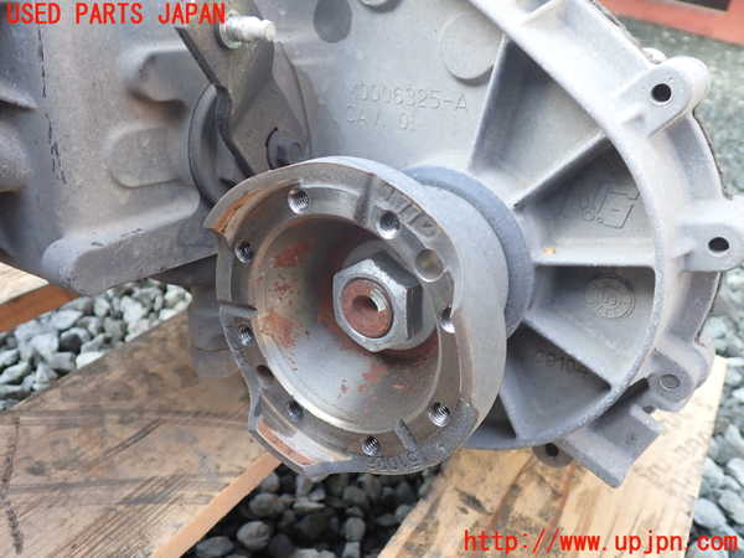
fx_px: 645
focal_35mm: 30
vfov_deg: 46.8
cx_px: 372
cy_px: 279
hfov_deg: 60.0
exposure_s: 1/60
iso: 100
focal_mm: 5.4
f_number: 2.3
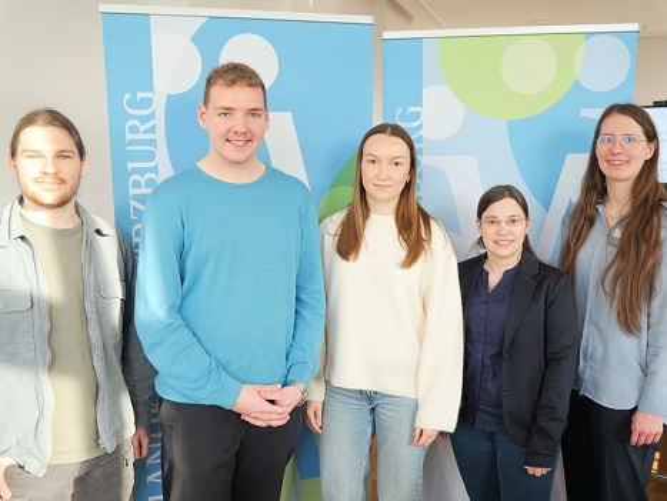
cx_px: 334
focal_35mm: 30
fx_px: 579
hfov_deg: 59.9
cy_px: 250
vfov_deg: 46.9
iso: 320
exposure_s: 1/60
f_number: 3.7
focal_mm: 15
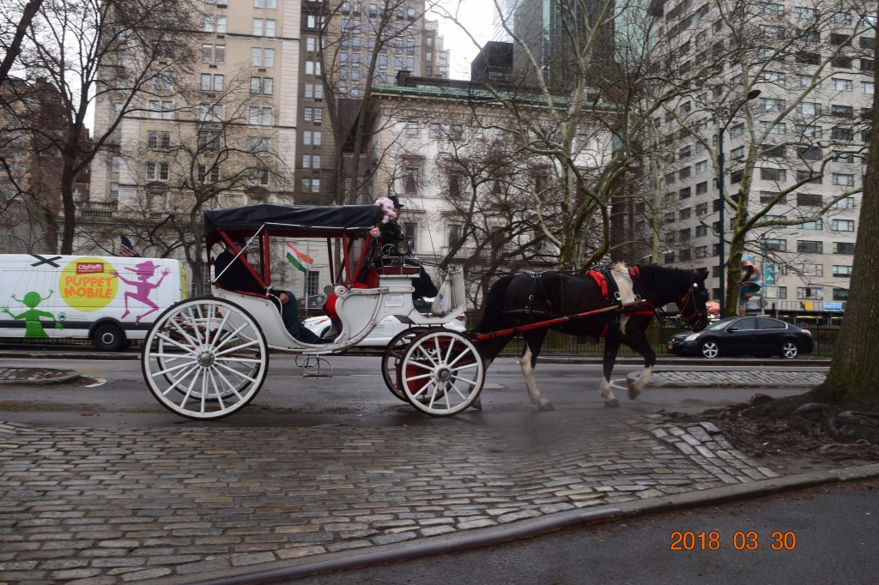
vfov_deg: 38.3
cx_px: 440
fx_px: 842
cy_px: 292
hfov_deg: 55.1
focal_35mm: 34
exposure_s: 1/60
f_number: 8
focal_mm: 23
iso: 400
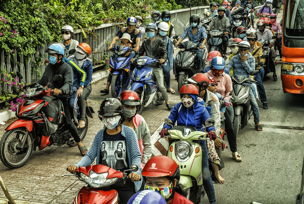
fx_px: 609
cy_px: 102
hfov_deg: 28.0
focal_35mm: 72
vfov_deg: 19.0
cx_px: 152
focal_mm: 48
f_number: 8
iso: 250
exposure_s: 1/250
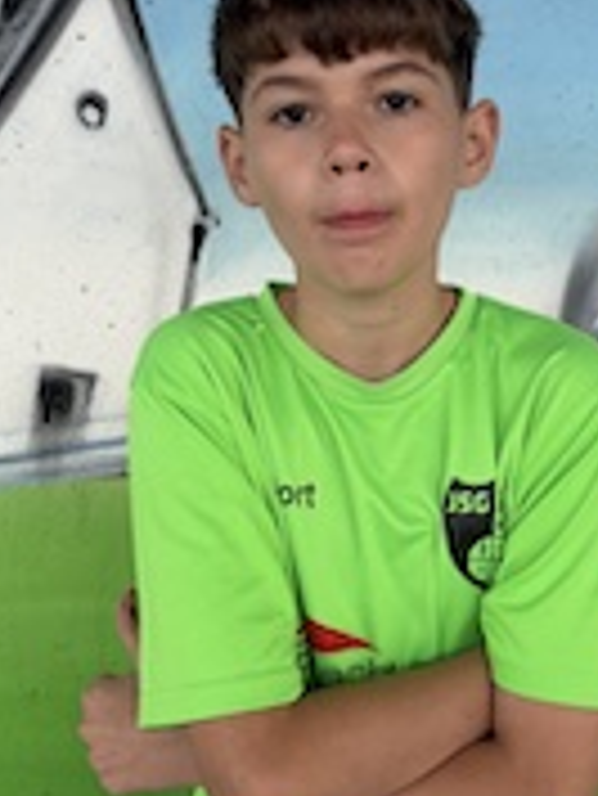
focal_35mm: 50
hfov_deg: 29.0
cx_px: 378
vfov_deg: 38.0
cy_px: 326
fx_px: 1150
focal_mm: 5.96
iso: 125
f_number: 1.6
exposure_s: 1/64
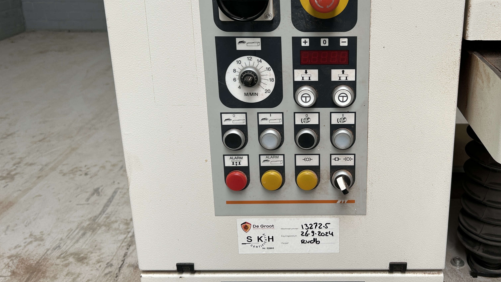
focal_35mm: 38
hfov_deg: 51.8
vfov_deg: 30.7
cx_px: 333
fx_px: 505
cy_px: 76
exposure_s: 1/121
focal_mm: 5.7
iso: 32
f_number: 1.5
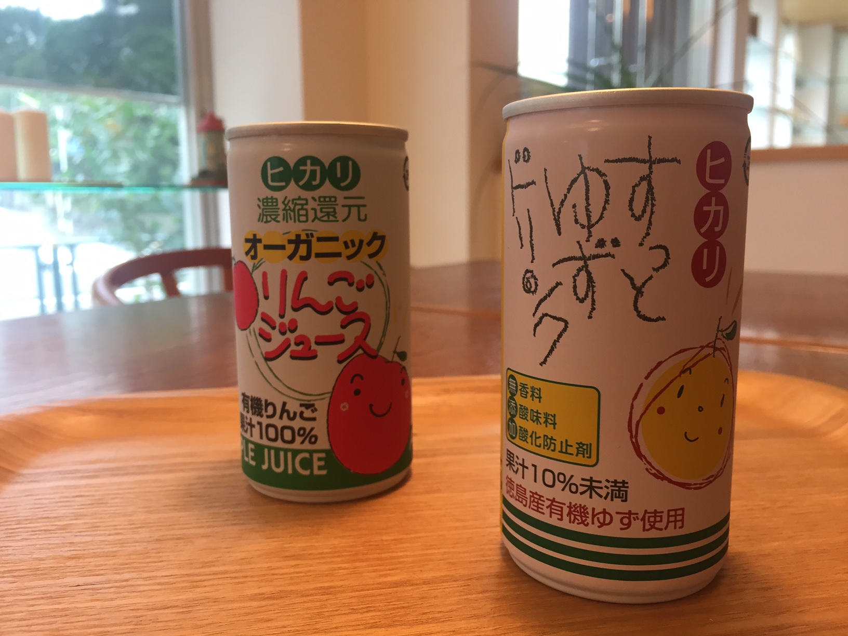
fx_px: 710
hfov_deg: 61.7
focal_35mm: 29
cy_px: 318
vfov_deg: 48.2
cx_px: 424
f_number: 2.2
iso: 32
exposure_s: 1/33
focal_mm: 4.15
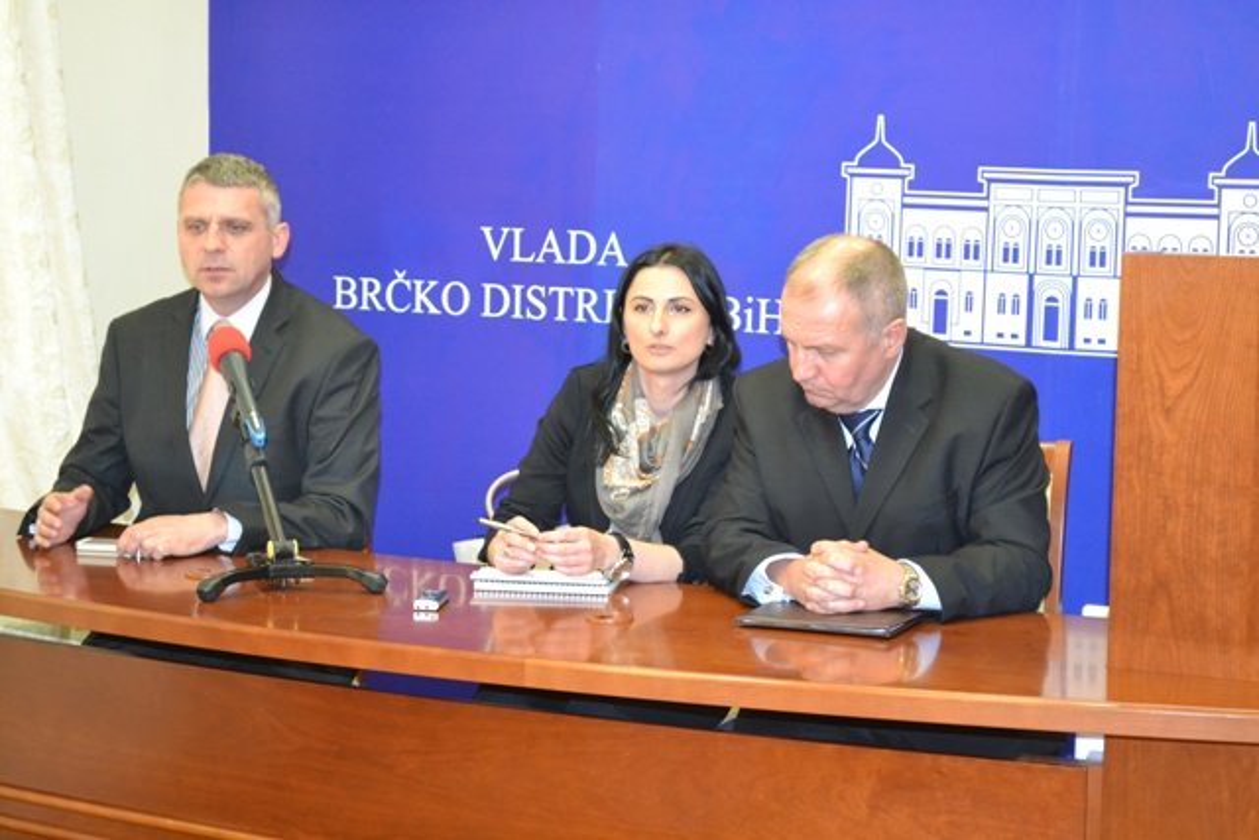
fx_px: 2518
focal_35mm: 72
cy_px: 420
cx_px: 630
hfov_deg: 28.1
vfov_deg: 18.9
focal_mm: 48
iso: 2500
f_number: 5.3
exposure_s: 1/60
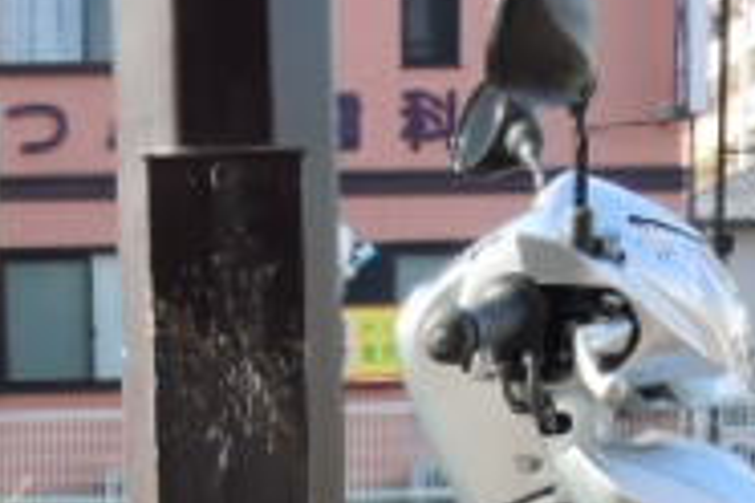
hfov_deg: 17.2
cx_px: 187
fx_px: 2475
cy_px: 876
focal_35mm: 118
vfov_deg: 10.9
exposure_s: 1/125
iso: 100
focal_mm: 5.9
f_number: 4
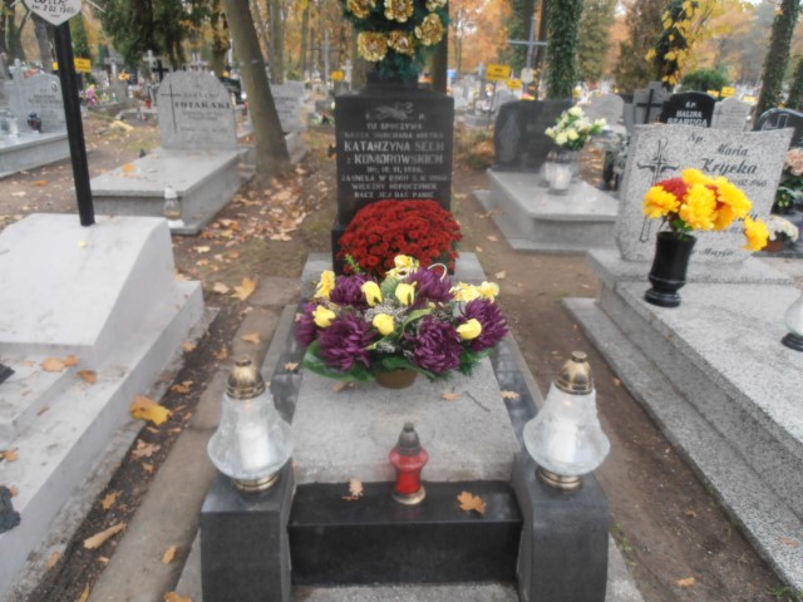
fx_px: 557
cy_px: 301
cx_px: 402
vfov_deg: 56.8
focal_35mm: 24
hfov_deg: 71.6
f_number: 3
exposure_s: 1/50
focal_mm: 4.2
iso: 80
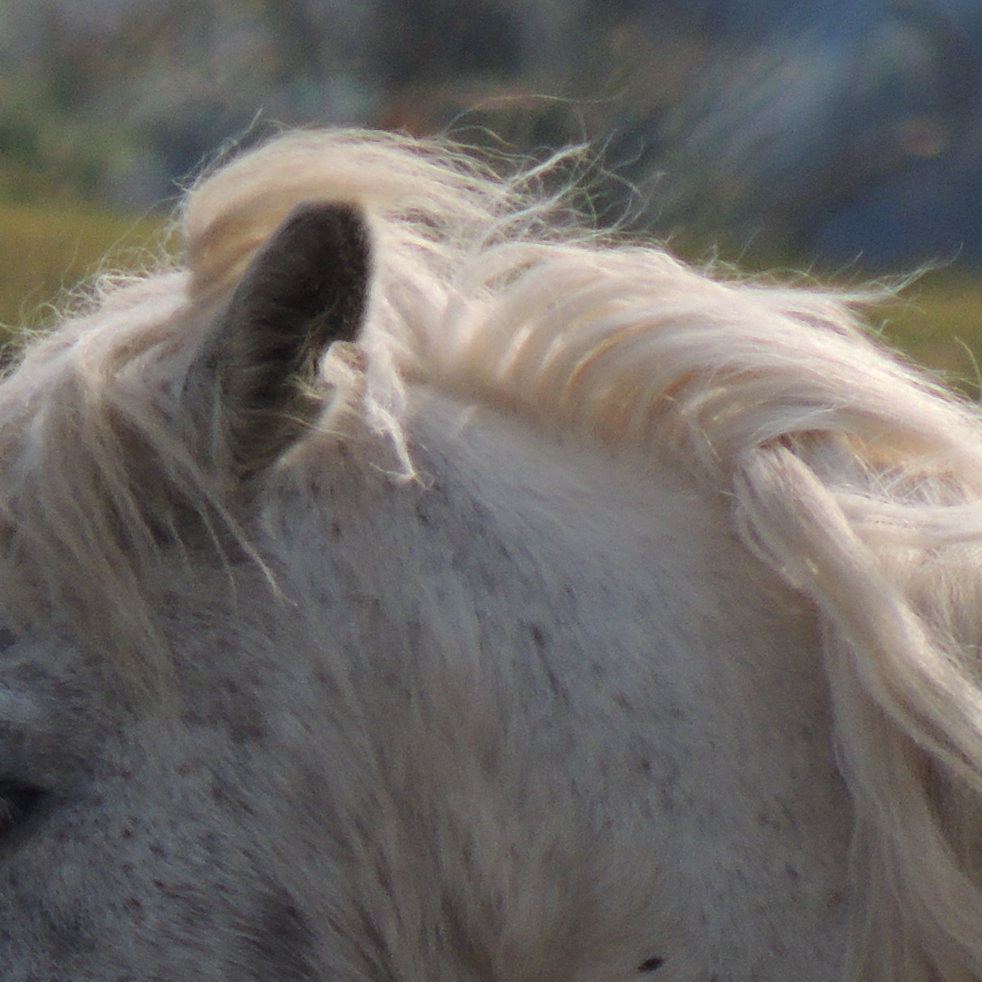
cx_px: -132
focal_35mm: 3329
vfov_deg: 0.5
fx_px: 106845
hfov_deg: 0.5
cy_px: 1332
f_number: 5.9
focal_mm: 180
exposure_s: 1/500
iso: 125
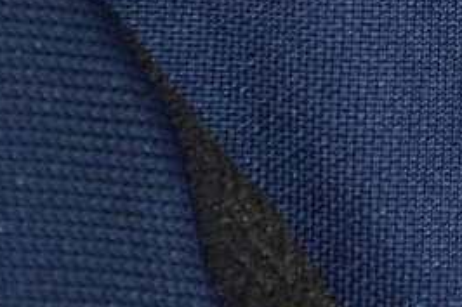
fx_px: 8195
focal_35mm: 639
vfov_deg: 2.1
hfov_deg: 3.2
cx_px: 884
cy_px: -137
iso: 400
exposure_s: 1/200
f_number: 5.6
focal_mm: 105
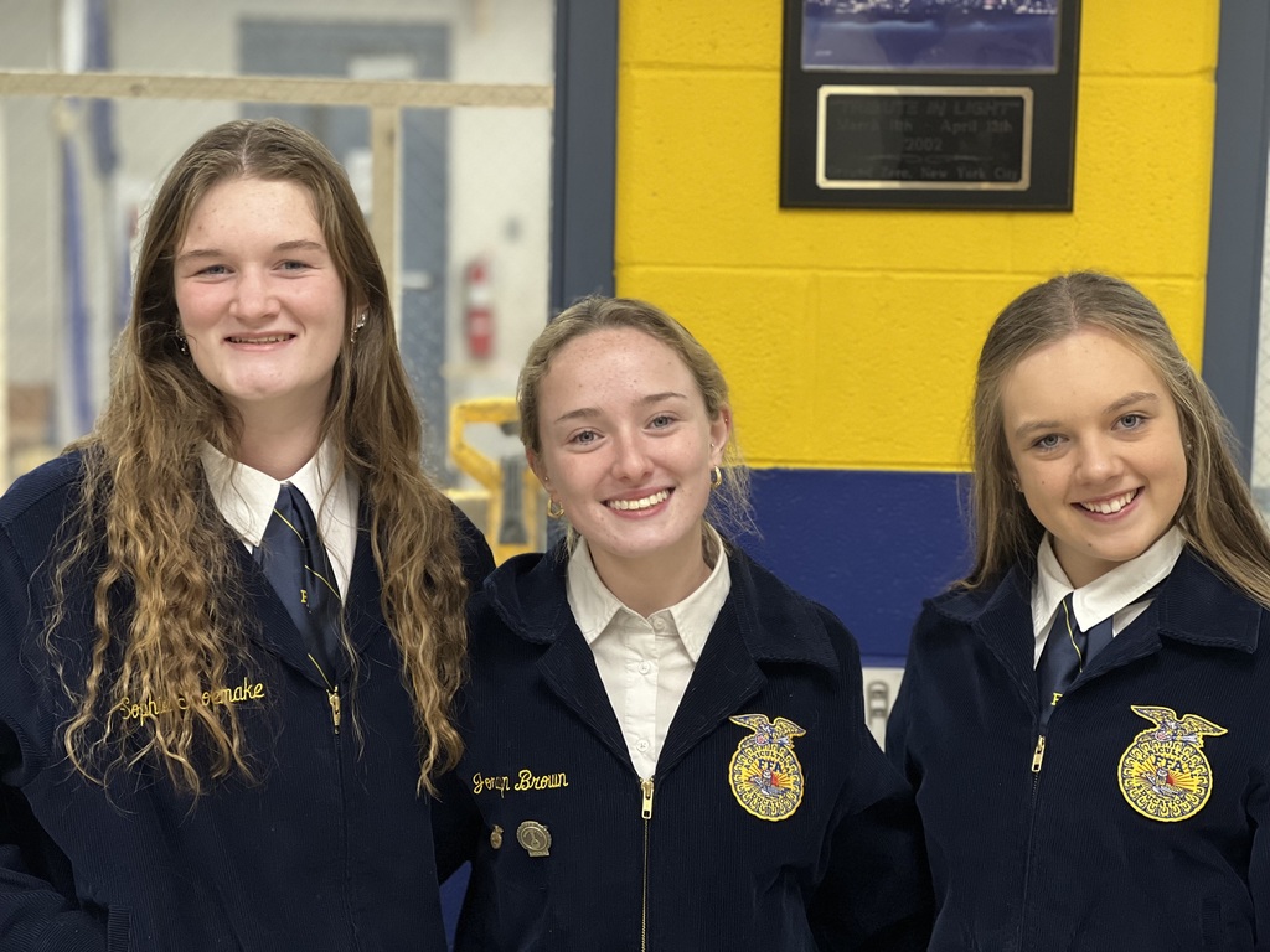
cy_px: 476
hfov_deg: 25.3
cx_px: 635
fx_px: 2825
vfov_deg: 19.1
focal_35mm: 77
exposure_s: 1/40
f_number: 2.8
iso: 200
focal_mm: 9
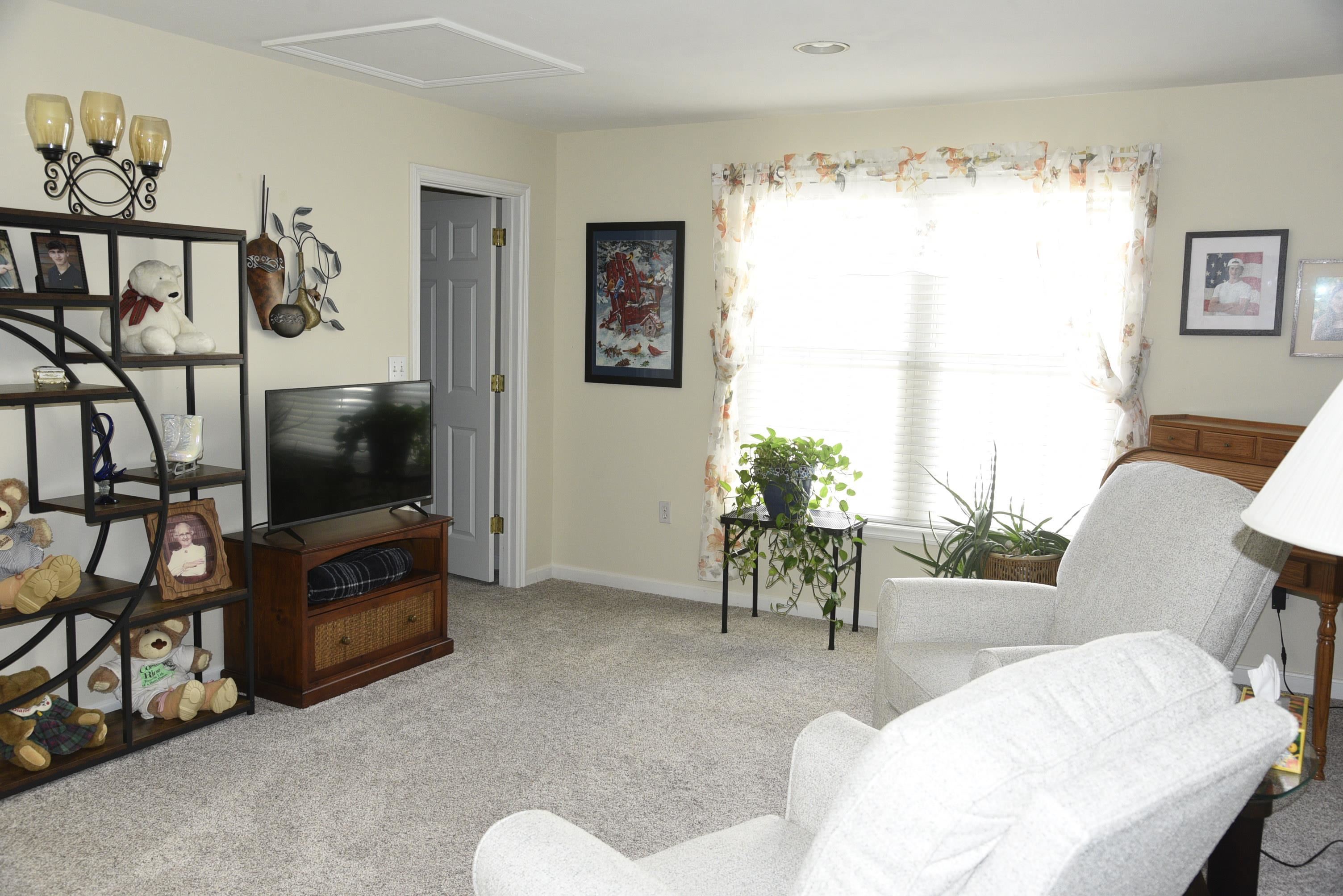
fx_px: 1157
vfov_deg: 42.4
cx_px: 672
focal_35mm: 31
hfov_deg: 60.3
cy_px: 448
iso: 1000
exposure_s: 1/60
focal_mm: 31
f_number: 5.6
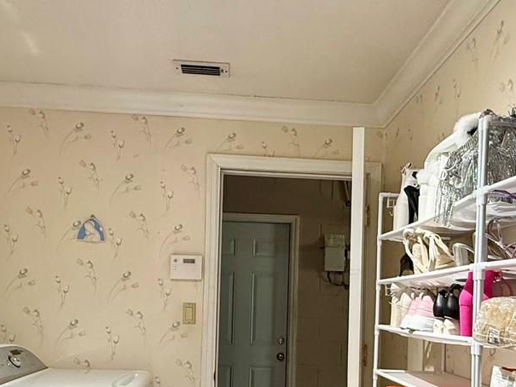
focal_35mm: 37
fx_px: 552
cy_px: 292
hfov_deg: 50.1
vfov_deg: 37.7
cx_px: 283
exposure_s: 1/60
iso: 250
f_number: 2.2
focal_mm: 2.22
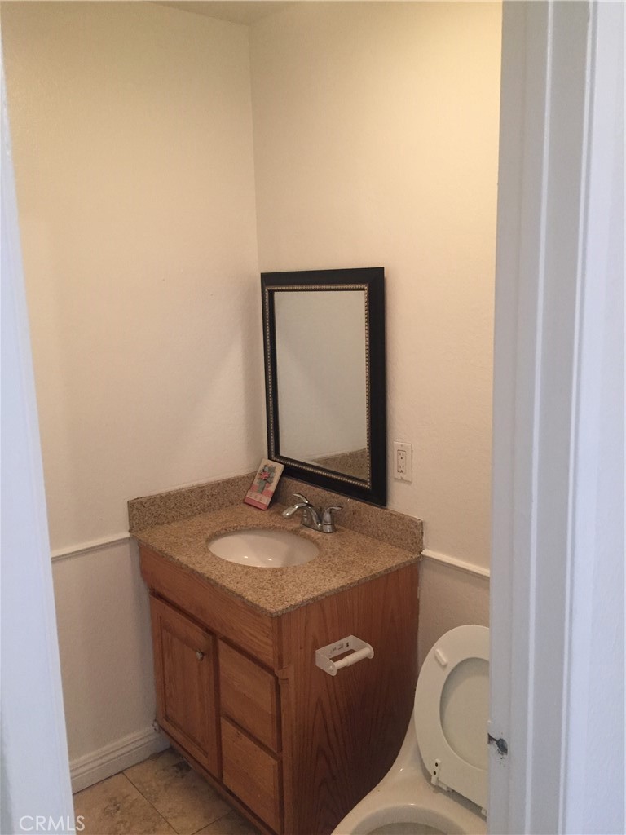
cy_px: 418
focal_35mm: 29
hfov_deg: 48.2
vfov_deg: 61.7
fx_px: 699
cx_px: 313
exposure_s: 1/30
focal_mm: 4.15
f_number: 2.2
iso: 200
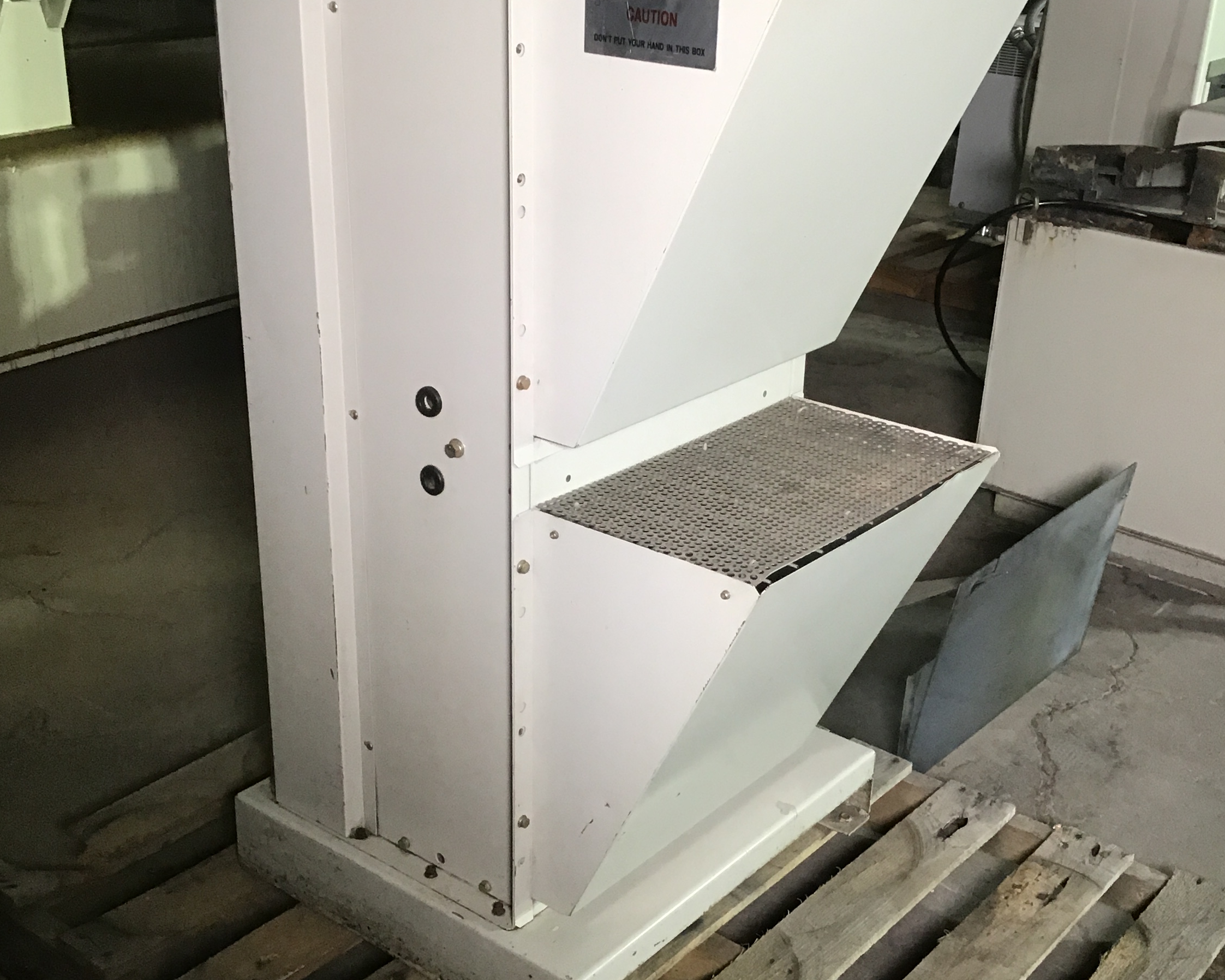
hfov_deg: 42.0
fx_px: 1595
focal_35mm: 44
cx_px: 641
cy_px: 543
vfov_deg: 34.1
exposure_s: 1/30
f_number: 2.4
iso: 100
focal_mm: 3.3
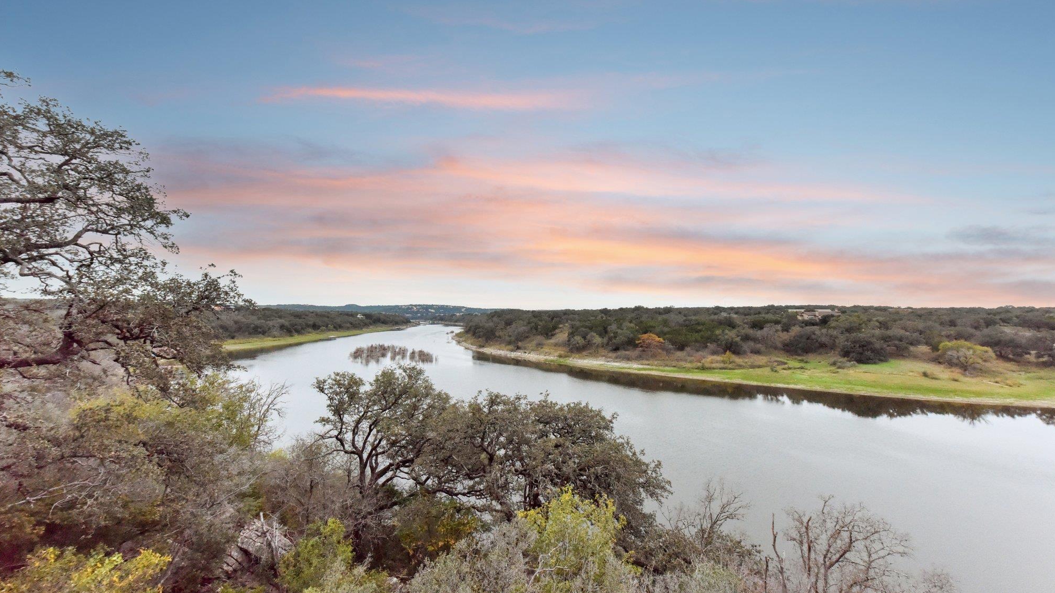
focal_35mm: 15
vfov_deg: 70.3
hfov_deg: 103.0
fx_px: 420
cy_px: 266
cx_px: 538
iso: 1250
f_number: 8
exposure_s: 1/15
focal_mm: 14
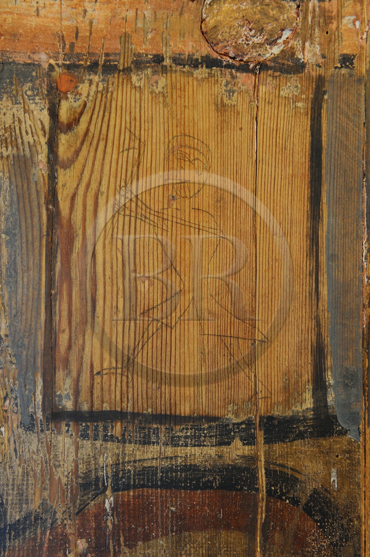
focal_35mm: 52
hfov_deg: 25.9
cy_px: 278
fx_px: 803
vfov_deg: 38.2
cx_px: 185
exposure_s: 4
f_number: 8
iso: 200
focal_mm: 52
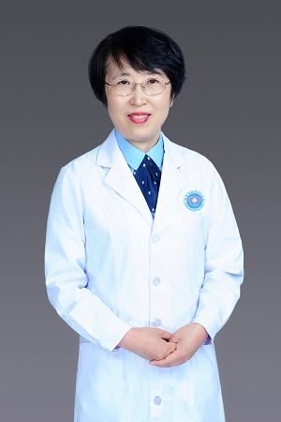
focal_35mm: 50
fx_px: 585
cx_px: 140
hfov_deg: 27.0
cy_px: 211
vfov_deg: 39.6
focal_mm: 50
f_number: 9
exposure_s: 1/160
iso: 200
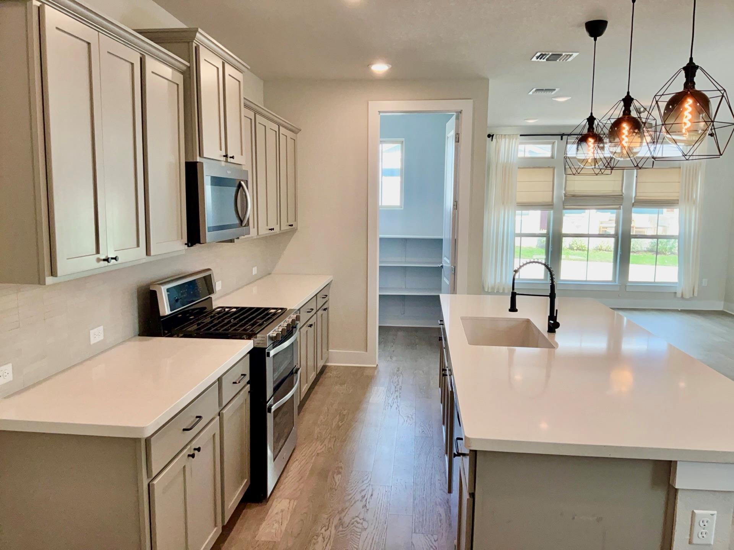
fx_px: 573
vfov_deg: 51.4
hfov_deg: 65.3
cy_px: 275
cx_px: 367
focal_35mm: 27
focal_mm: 3
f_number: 1.8
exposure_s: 1/100
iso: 64
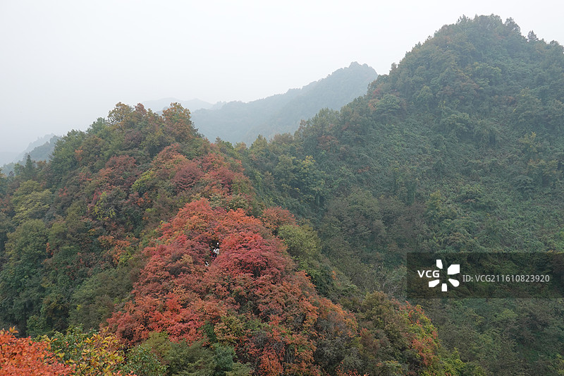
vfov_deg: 38.9
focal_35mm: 34
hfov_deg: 55.8
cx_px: 282
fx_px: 533
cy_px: 188
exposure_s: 1/200
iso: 125
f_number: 4.5
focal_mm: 12.51
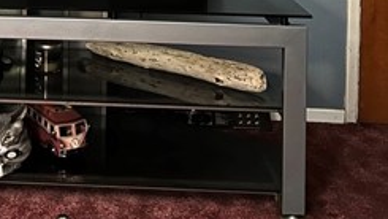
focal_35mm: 74
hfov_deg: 27.7
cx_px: 48
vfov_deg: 14.9
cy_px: -135
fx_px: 762
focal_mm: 5.7
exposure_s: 1/9
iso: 800
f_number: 1.5
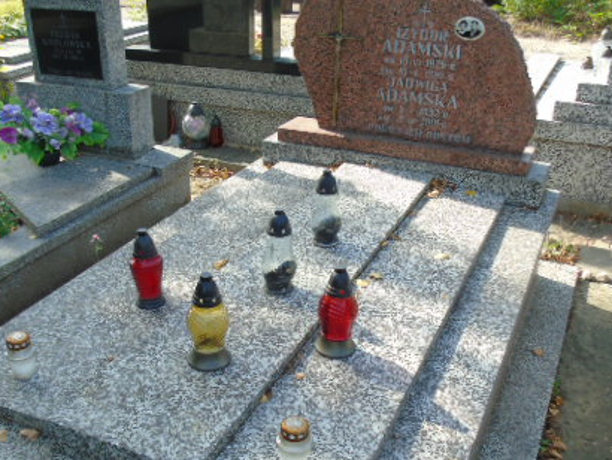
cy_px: 275
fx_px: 690
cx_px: 276
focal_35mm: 39
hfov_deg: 47.8
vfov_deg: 36.7
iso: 80
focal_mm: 4.4
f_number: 3.4
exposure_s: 1/200
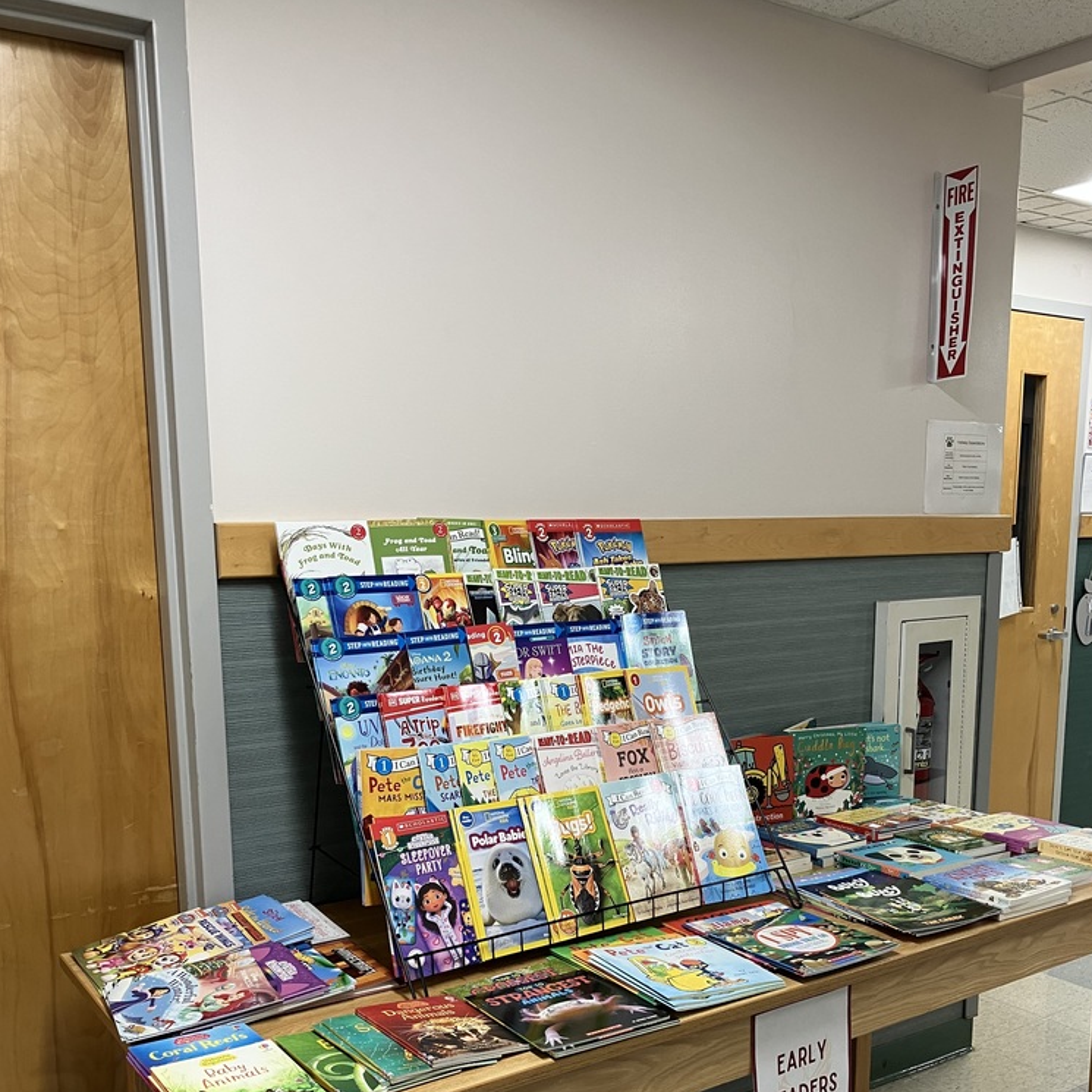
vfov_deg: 47.5
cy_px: 745
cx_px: 550
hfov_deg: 48.5
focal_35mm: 34
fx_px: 1213
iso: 50
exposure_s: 1/60
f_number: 1.8
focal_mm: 3.99
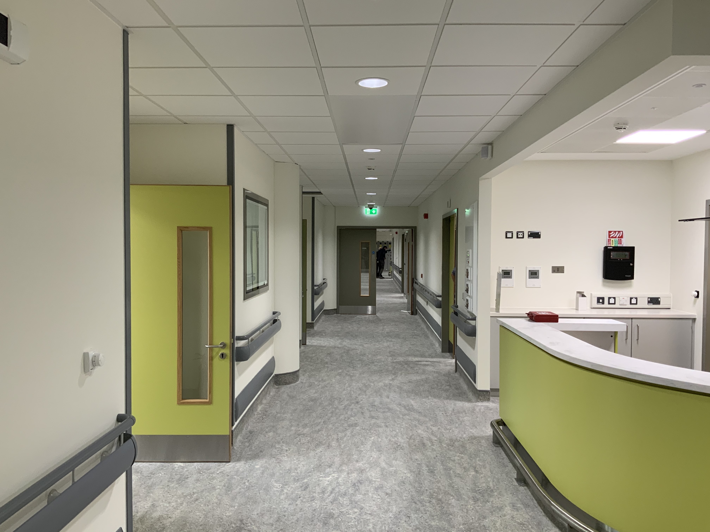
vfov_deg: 48.2
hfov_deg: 61.7
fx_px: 595
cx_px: 355
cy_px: 266
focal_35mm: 29
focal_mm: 3
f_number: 1.8
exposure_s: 1/63
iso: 64
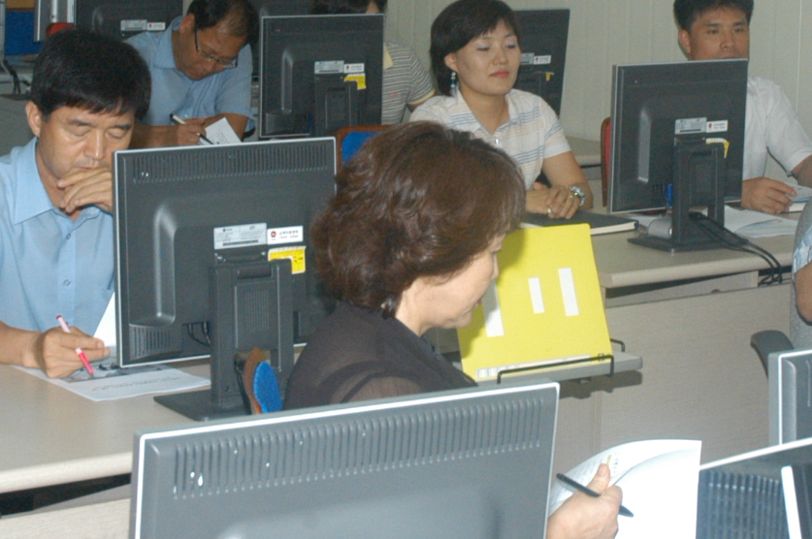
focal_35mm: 100
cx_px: 452
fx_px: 2261
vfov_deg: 13.5
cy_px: 109
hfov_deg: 20.4
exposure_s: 1/60
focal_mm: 25
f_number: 7.1
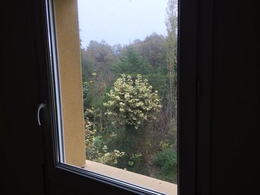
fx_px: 218
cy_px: 98
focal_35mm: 29
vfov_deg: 48.2
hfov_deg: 61.7
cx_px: 130
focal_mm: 4.15
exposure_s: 1/124
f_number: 2.2
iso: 32
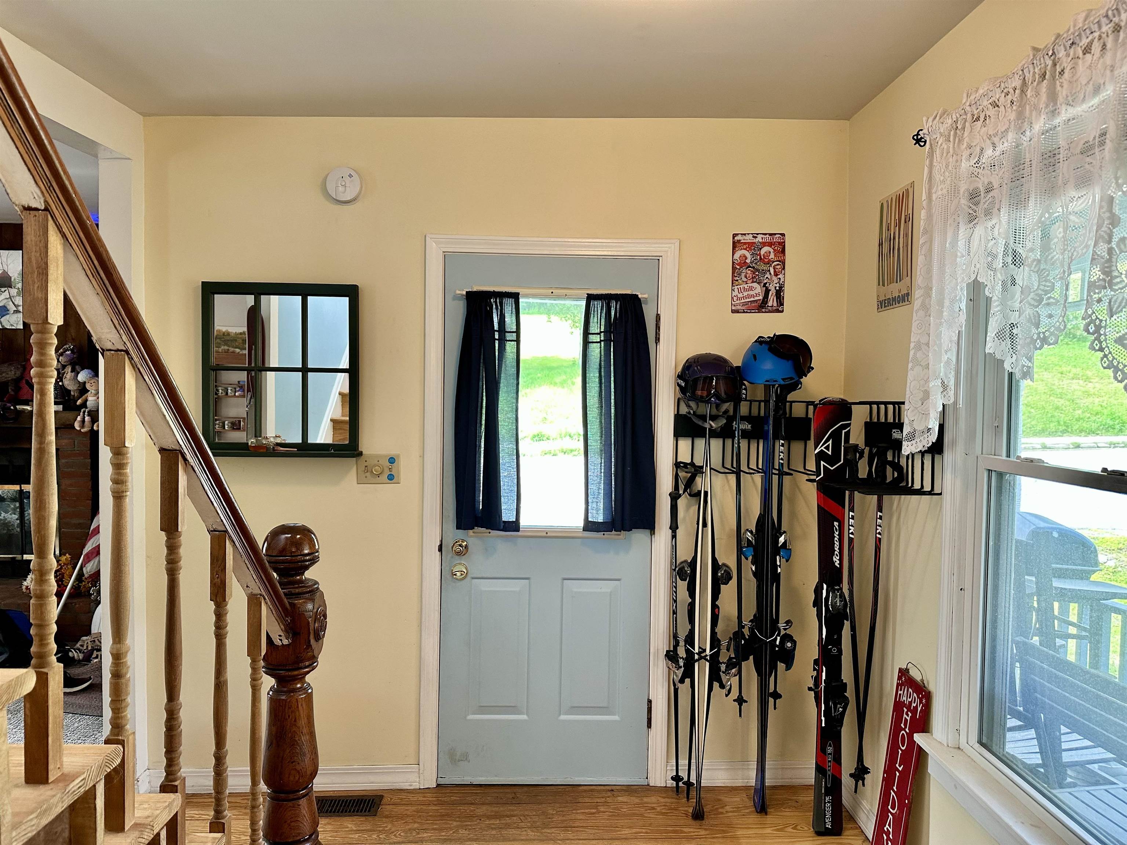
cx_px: 564
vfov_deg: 56.8
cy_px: 422
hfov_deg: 71.6
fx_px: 781
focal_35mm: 24
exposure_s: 1/60
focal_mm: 6.86
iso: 160
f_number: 1.78
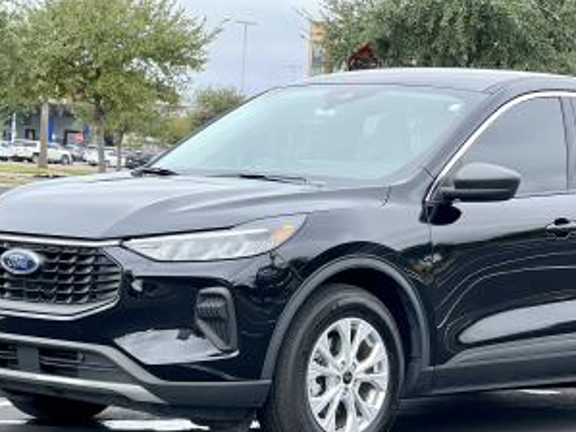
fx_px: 2162
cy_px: 266
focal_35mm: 130
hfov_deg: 15.2
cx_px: 353
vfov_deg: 11.4
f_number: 2.8
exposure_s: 1/160
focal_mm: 9
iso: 40
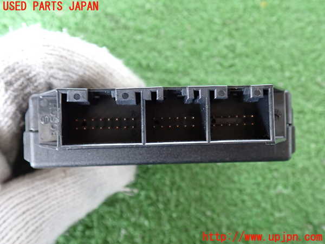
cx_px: 162
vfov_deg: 44.2
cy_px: 122
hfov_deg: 56.8
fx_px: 300
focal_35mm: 32
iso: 800
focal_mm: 5.79
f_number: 2.4
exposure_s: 1/30
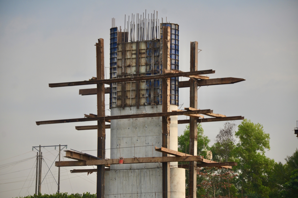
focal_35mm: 158
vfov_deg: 8.7
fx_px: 1301
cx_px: 149
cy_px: 99
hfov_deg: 13.1
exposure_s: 1/500
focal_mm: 105
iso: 280
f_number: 5.6
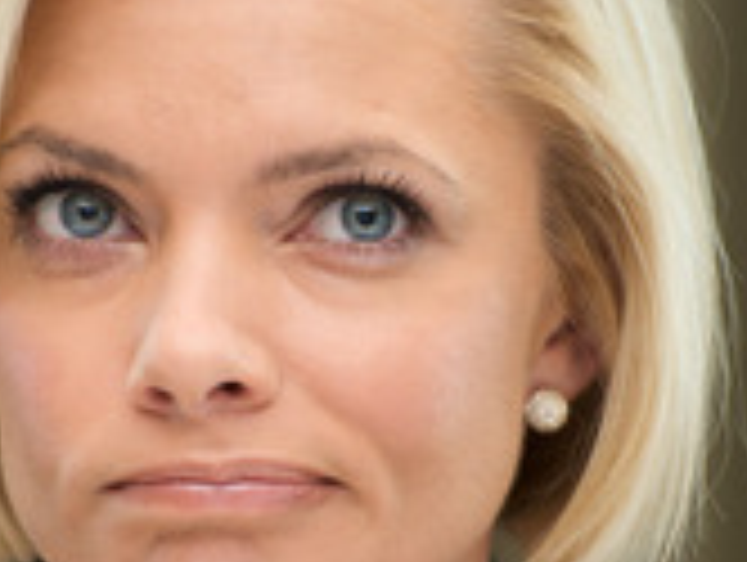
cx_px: 308
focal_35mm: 392
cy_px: 423
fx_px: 8471
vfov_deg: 3.8
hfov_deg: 5.0
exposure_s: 1/60
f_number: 5
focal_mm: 170
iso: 500
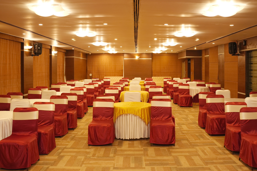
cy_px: 86
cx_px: 128
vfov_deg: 37.9
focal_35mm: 35
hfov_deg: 54.4
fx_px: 250
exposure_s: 1/200
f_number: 2.8
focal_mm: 35
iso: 1000
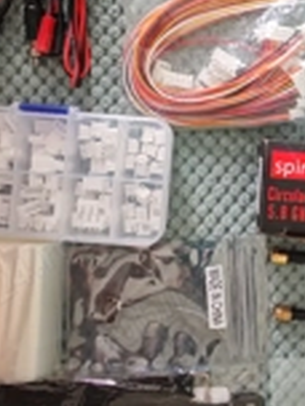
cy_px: 136
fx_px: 493
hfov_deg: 32.7
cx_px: 273
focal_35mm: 42
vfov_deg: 44.2
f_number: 2.2
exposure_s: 1/50
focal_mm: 1.96
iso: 640
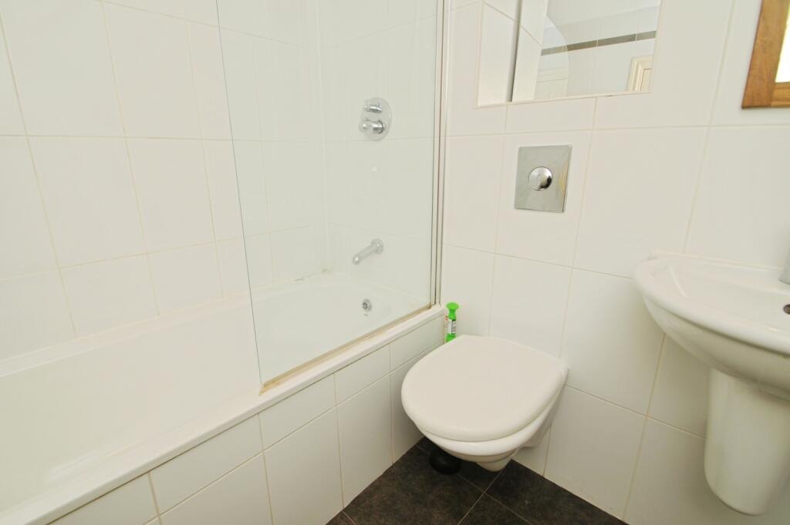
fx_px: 329
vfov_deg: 77.2
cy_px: 262
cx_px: 395
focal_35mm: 15
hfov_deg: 100.4
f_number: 6.3
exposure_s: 1/50
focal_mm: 10
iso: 200
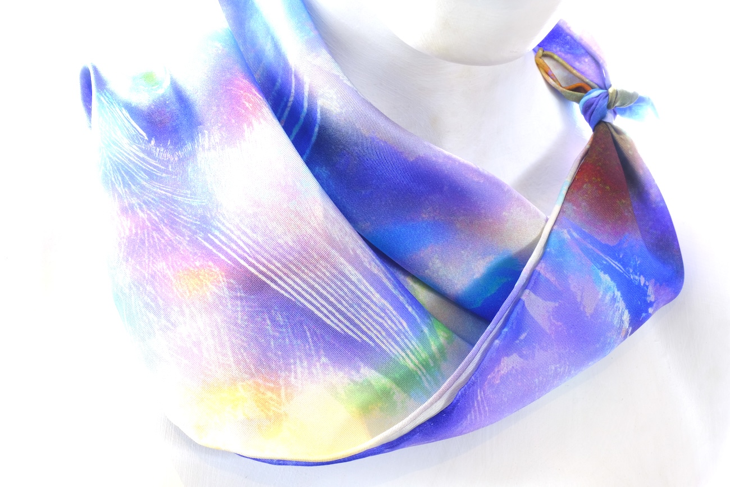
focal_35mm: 58
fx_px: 1176
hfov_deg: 34.5
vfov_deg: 23.4
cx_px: 365
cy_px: 244
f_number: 20
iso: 400
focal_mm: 38.9
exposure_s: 1.8
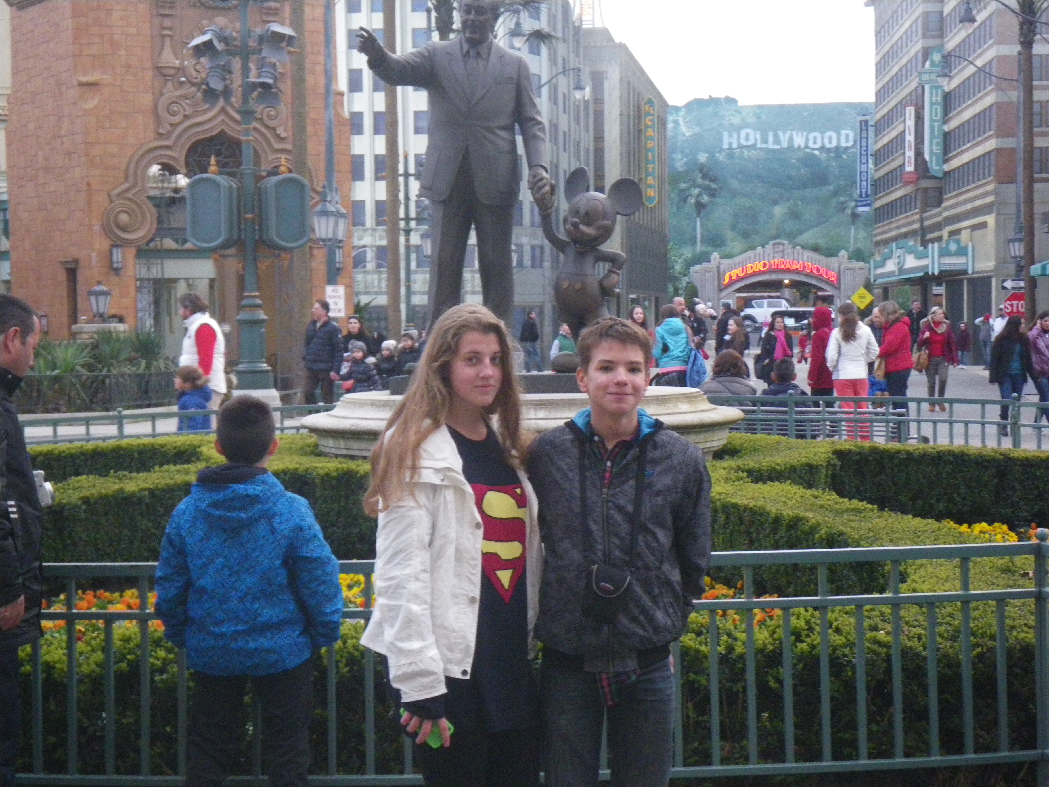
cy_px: 394
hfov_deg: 25.3
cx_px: 524
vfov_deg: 19.1
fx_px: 2333
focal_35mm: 77
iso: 500
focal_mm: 13.7
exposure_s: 1/100
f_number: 4.8
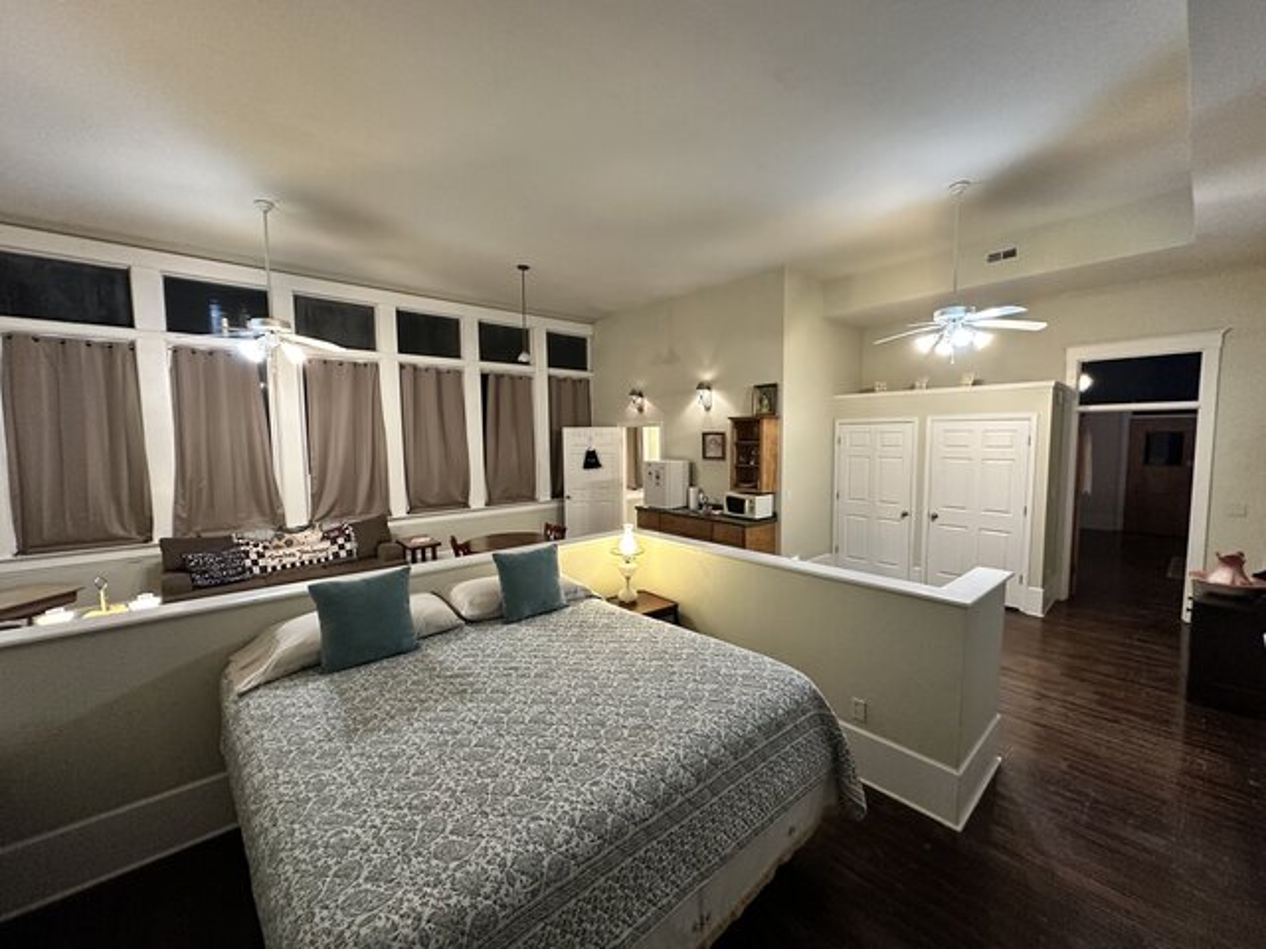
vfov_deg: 85.7
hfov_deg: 102.1
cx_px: 633
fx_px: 512
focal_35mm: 14
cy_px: 474
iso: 500
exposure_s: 1/60
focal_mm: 2.22
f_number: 2.2
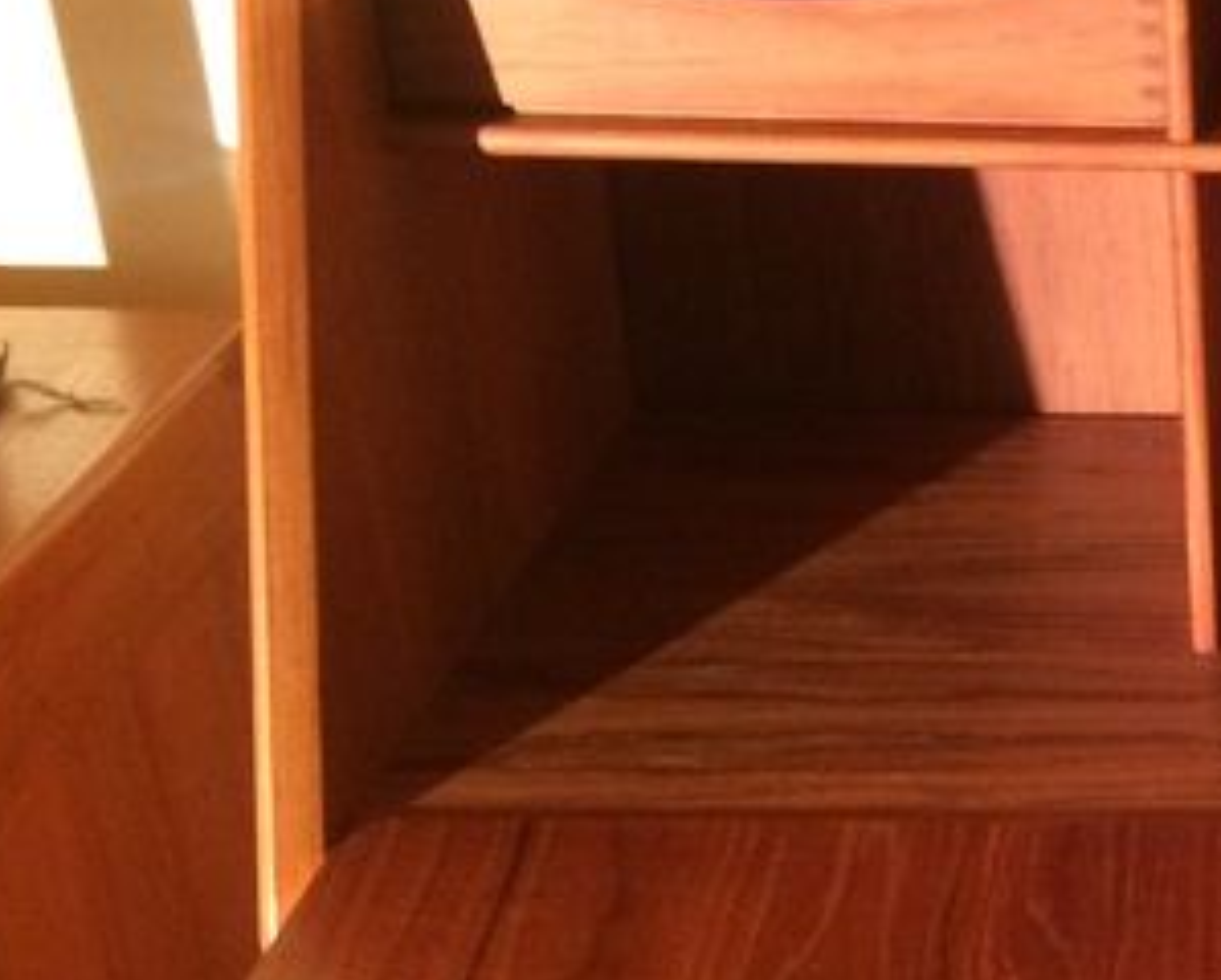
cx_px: 1715
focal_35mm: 88
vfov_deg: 17.4
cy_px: 676
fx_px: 3184
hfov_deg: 19.5
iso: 320
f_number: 2.2
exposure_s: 1/17
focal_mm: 4.12
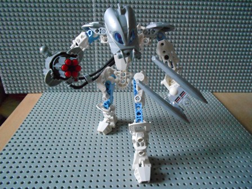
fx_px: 189
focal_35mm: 26
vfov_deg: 53.1
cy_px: 94
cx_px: 126
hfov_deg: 67.3
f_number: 3.2
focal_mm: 4.6
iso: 800
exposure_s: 1/20
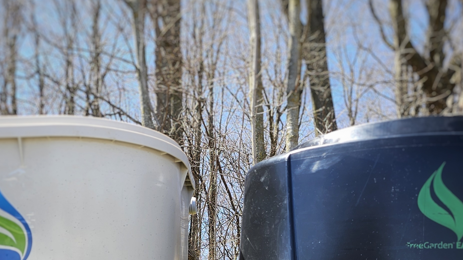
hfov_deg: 38.5
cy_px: 353
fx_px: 663
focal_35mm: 54
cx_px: 228
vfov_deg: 20.1
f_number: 1.7
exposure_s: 1/193
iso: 10
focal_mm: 6.3
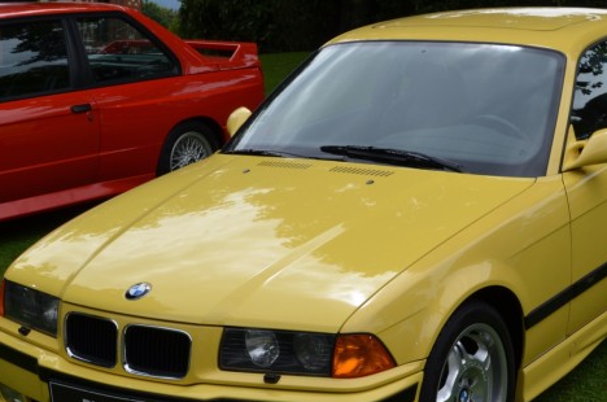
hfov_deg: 26.3
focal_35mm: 77
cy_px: 291
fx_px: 1296
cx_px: 385
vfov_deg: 17.6
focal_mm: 32
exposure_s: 1/250
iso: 140
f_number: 8
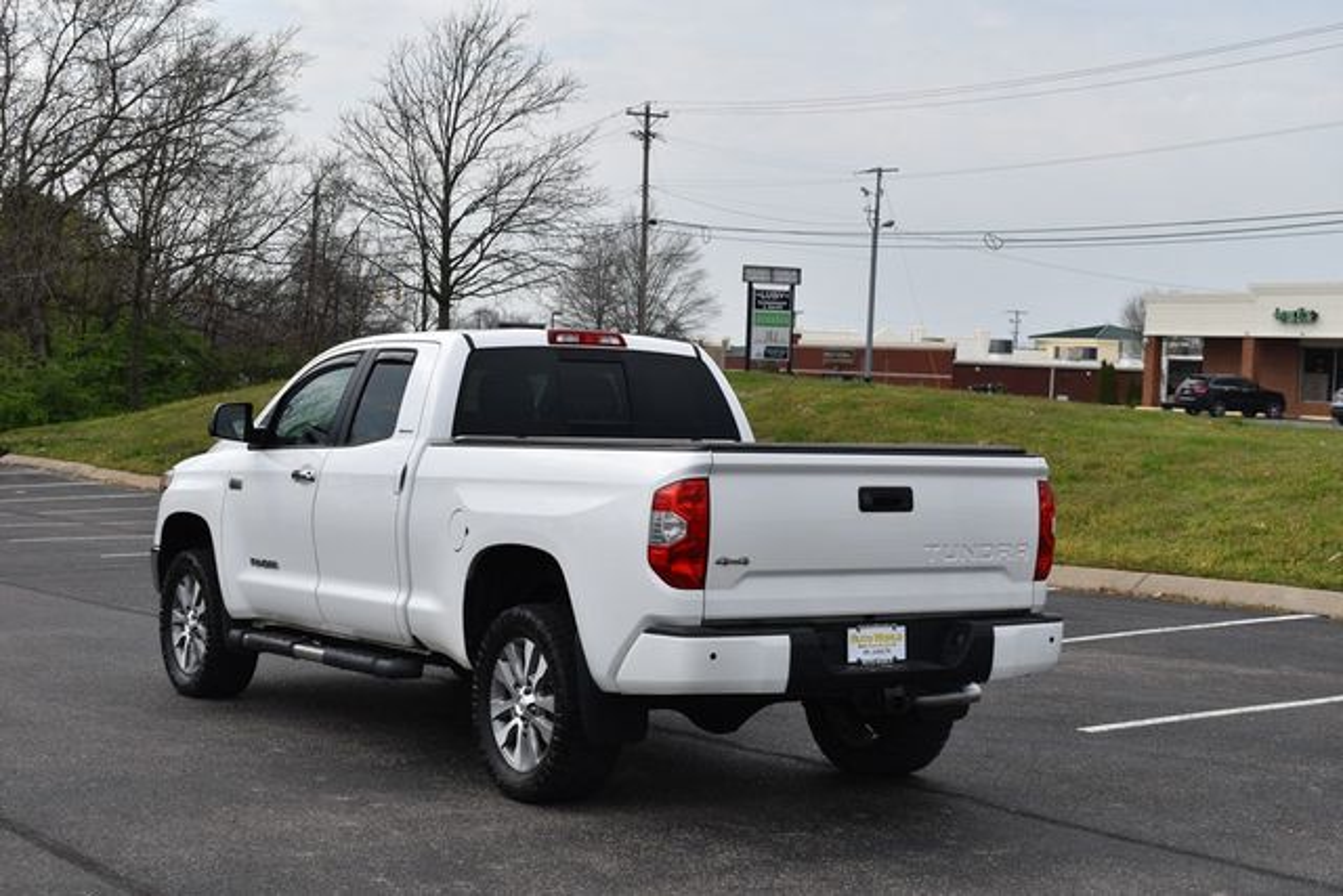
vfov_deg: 23.8
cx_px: 672
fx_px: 2127
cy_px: 448
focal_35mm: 57
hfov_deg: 35.0
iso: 100
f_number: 8
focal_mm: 38
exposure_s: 1/250
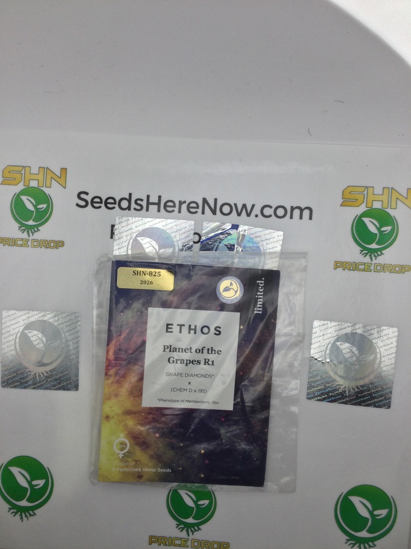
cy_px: 274
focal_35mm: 31
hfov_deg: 45.4
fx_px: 491
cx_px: 206
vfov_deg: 58.4
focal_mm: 3.3
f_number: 2.4
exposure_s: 1/120
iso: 25
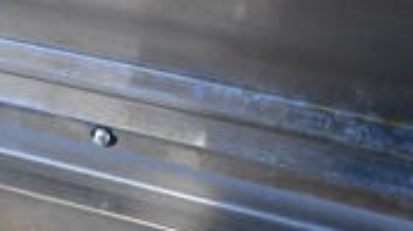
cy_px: 386
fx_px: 1094
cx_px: 14
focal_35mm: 100
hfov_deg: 20.8
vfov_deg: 11.4
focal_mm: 18
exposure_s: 1/125
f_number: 3.5
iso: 3600
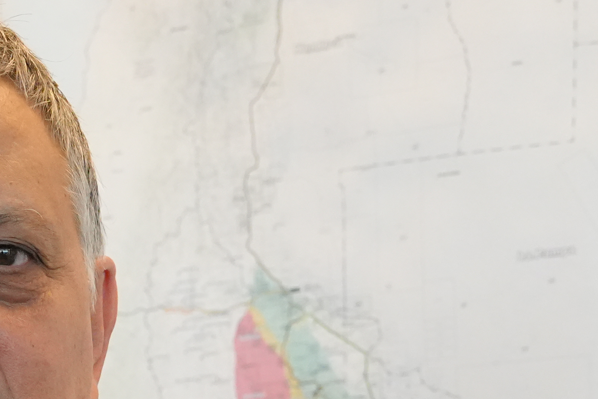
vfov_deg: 6.8
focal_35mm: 196
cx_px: -109
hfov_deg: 10.3
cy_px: 700
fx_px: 3256
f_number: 4
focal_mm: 34
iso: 3200
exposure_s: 1/160
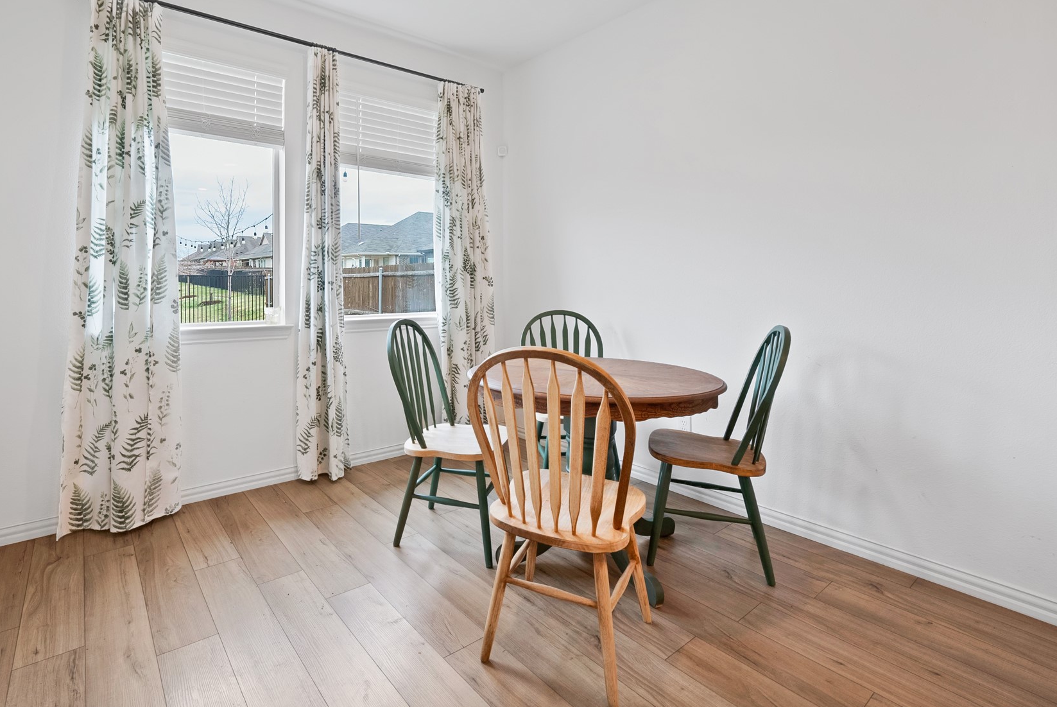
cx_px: 454
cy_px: 283
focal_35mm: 17
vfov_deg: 69.8
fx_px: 500
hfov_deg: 92.6
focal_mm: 14
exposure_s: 1/8
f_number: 9
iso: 640
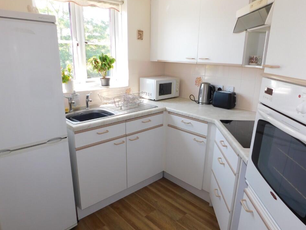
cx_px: 155
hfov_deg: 69.4
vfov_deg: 54.9
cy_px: 121
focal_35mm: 25
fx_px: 221
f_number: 3
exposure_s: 1/60
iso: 125
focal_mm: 4
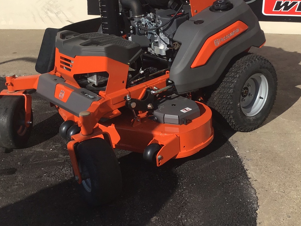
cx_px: 151
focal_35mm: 53
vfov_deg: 27.3
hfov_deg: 36.2
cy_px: 72
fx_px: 461
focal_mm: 3.3
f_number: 2.4
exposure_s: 1/2037
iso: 25
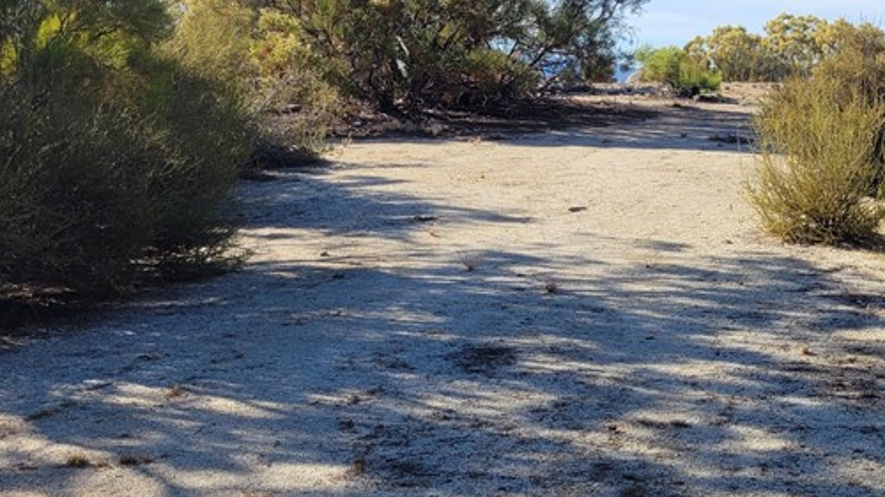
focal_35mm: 58
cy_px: 57
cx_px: 850
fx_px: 1361
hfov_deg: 33.5
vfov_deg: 20.3
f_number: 1.8
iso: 40
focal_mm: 5.4
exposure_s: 1/1663
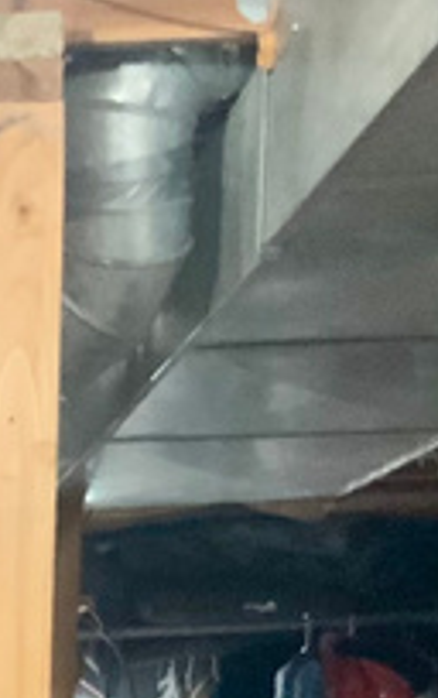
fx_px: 2933
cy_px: 1269
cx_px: -544
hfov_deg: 8.0
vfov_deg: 12.4
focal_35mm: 154
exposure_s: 1/40
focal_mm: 3
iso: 320
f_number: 1.8
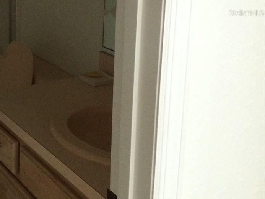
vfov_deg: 21.3
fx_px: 513
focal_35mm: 67
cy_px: 13
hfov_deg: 26.3
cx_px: -41
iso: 320
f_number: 2.2
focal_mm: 4.15
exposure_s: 1/30
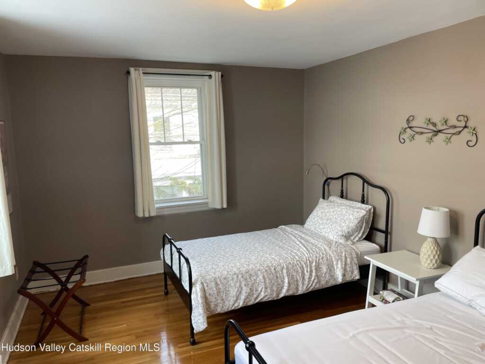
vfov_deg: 53.1
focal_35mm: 26
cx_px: 242
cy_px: 182
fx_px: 364
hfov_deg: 67.3
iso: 100
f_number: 1.6
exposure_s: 1/120
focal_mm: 4.2
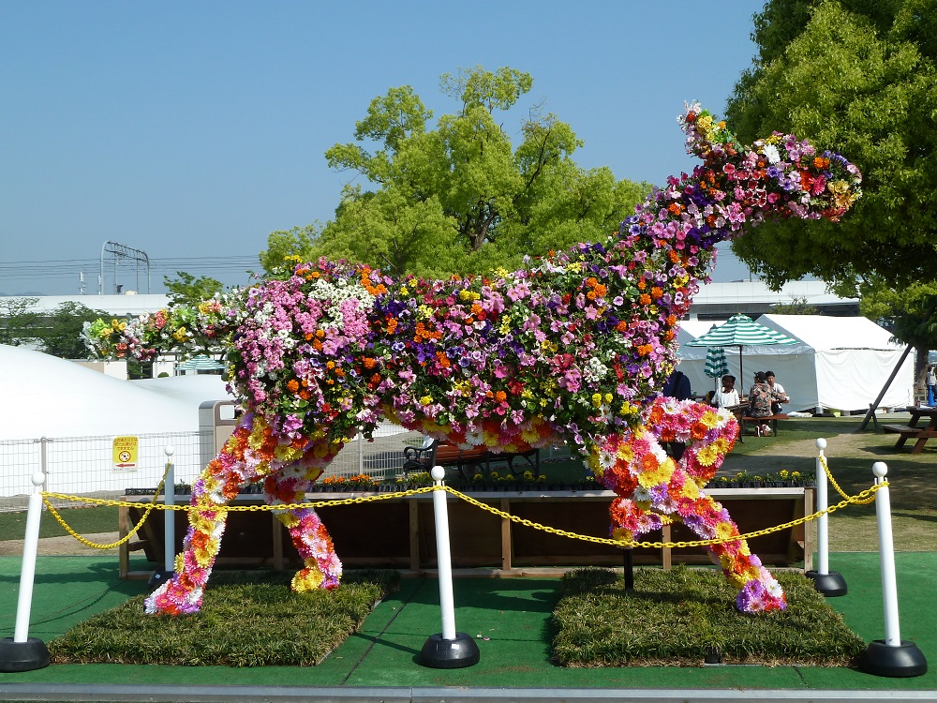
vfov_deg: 32.9
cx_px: 468
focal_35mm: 44
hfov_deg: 42.9
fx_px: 1191
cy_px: 352
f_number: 5
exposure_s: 1/400
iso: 80
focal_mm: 7.3
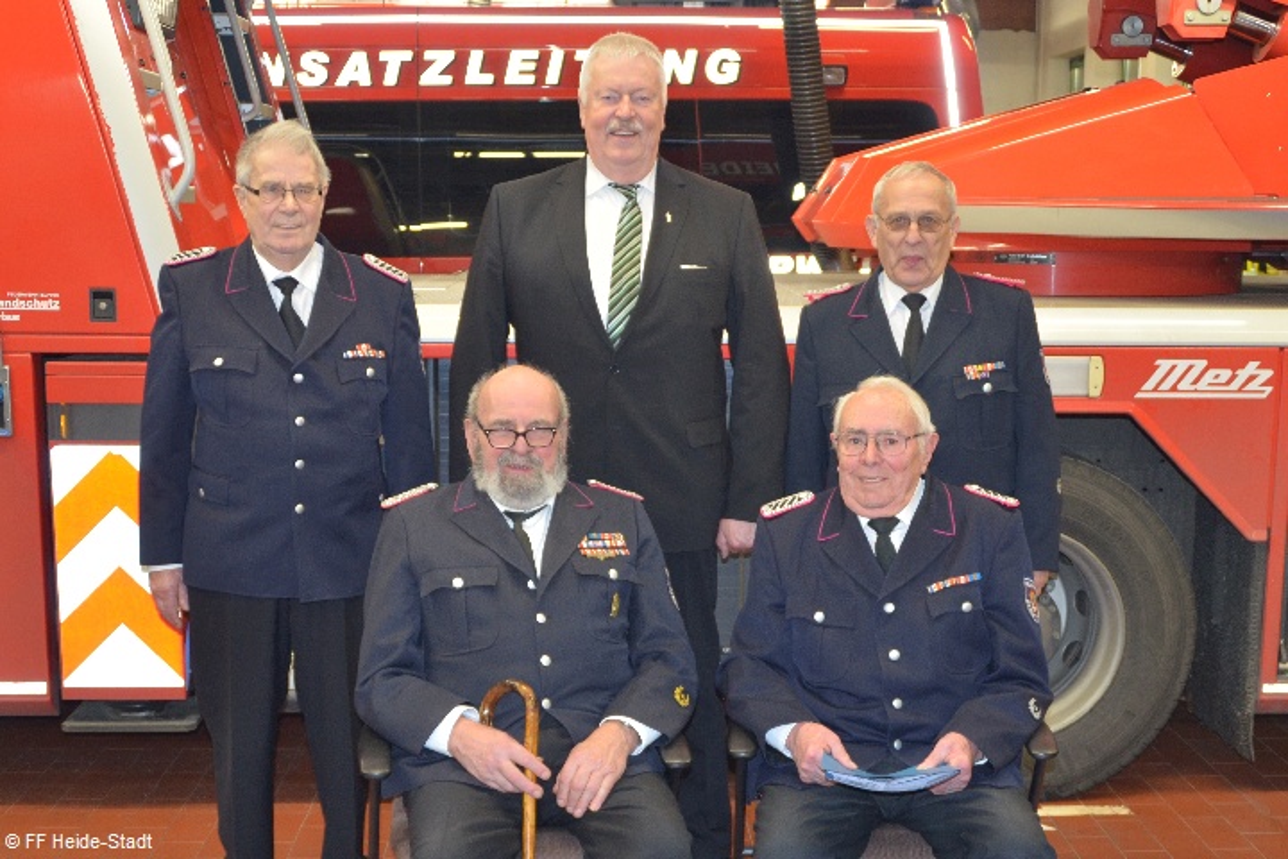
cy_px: 430
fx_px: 1342
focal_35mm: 38
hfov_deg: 51.3
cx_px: 644
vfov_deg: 35.5
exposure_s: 1/60
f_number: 3.8
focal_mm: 25
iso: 800
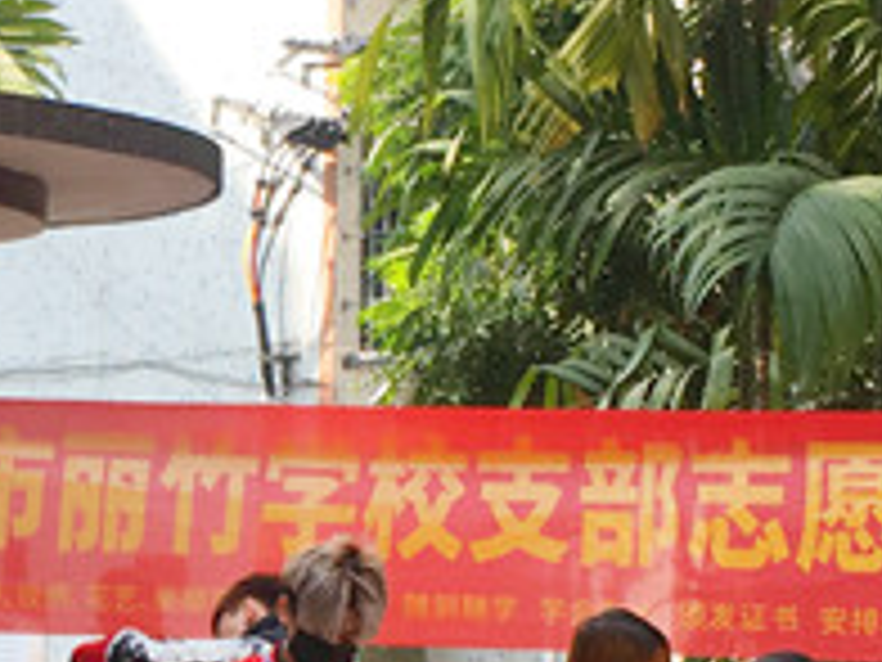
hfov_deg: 14.5
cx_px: -63
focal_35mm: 133
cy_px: 642
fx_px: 3389
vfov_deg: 11.1
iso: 25
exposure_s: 1/371
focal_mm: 4.15
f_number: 2.2
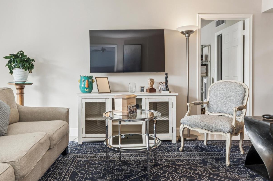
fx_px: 205
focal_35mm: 27
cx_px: 102
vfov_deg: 47.5
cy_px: 70
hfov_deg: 66.4
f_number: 8
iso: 100
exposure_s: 1/13
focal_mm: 16
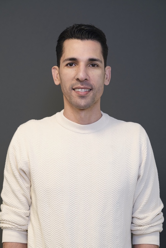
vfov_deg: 27.0
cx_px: 83
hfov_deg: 18.2
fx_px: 519
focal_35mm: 75
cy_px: 124
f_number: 2.2
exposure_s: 1/125
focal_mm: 50
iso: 640
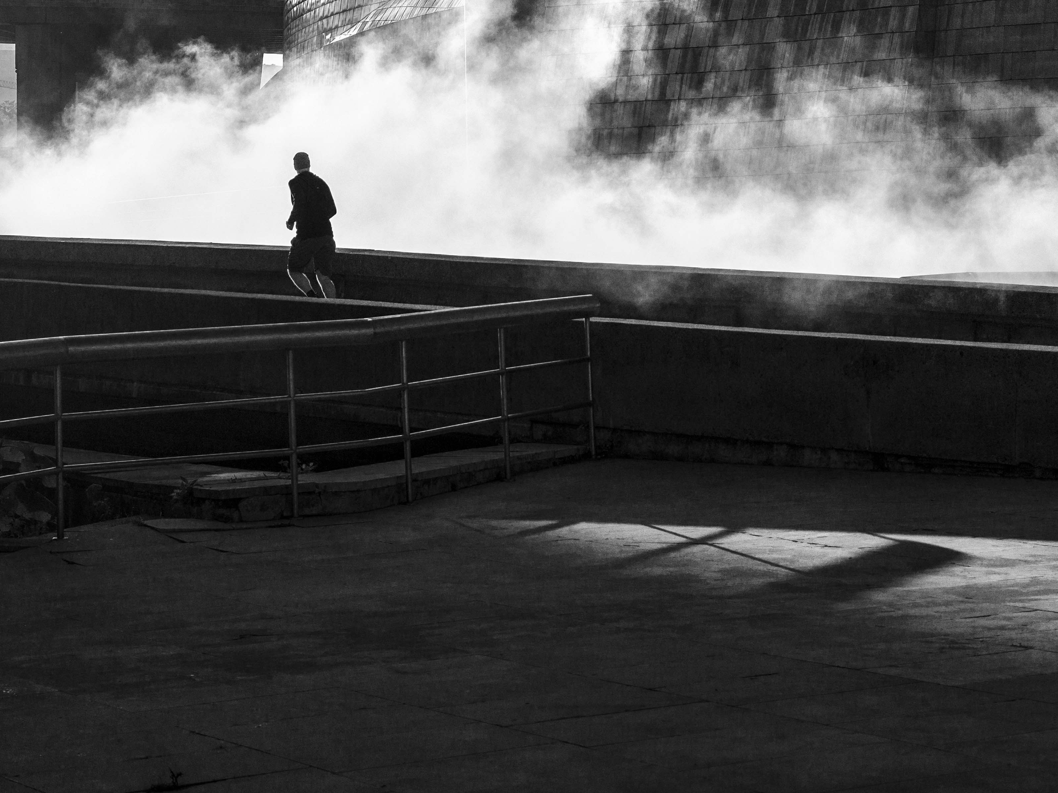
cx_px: 462
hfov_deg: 21.5
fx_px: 2781
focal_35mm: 91
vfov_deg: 15.6
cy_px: -156
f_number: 6.8
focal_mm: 45
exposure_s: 1/2000
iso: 200
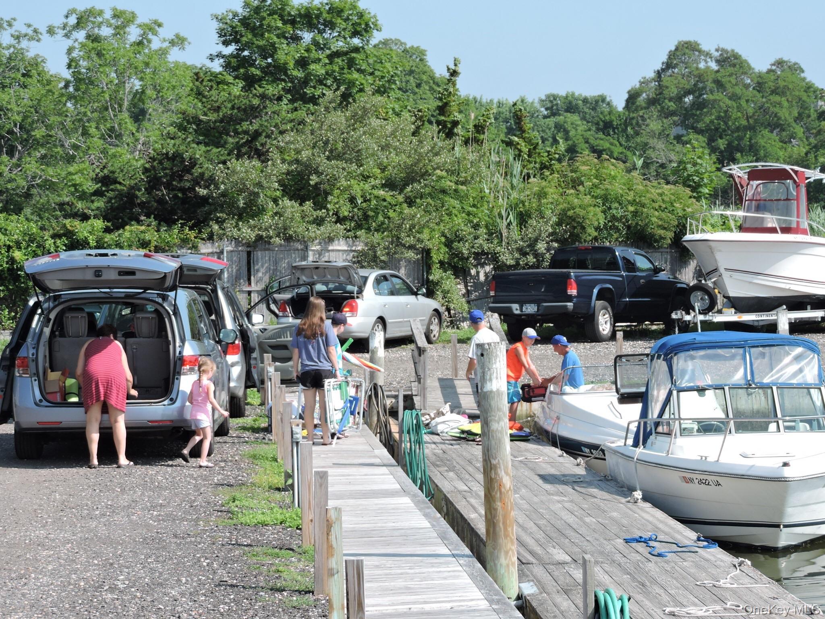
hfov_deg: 16.4
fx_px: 2860
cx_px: 412
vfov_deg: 12.3
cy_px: 310
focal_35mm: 120
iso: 100
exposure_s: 1/400
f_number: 4.2
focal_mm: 21.4
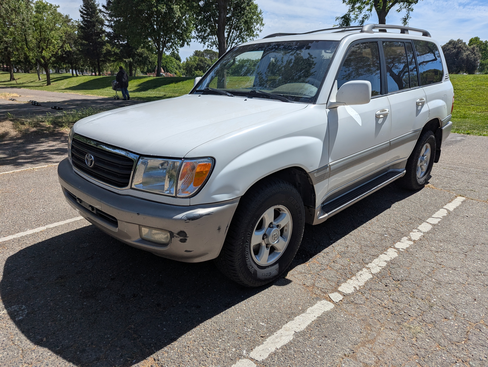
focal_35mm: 24
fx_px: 339
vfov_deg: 56.9
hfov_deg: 71.5
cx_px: 244
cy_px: 184
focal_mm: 6.81
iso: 46
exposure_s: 1/3425
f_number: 1.85
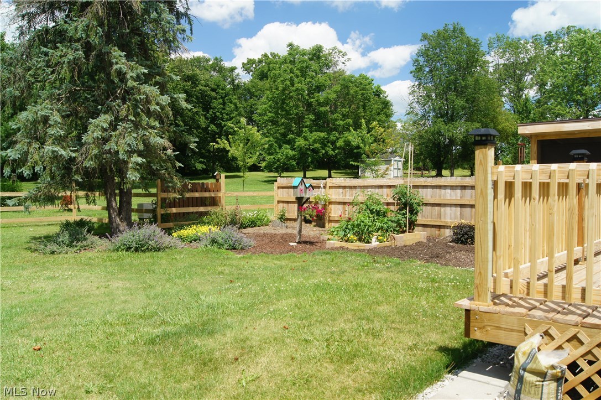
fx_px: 500
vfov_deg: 43.5
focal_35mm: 30
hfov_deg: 62.0
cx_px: 300
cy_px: 200
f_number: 9
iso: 100
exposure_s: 1/60
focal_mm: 20
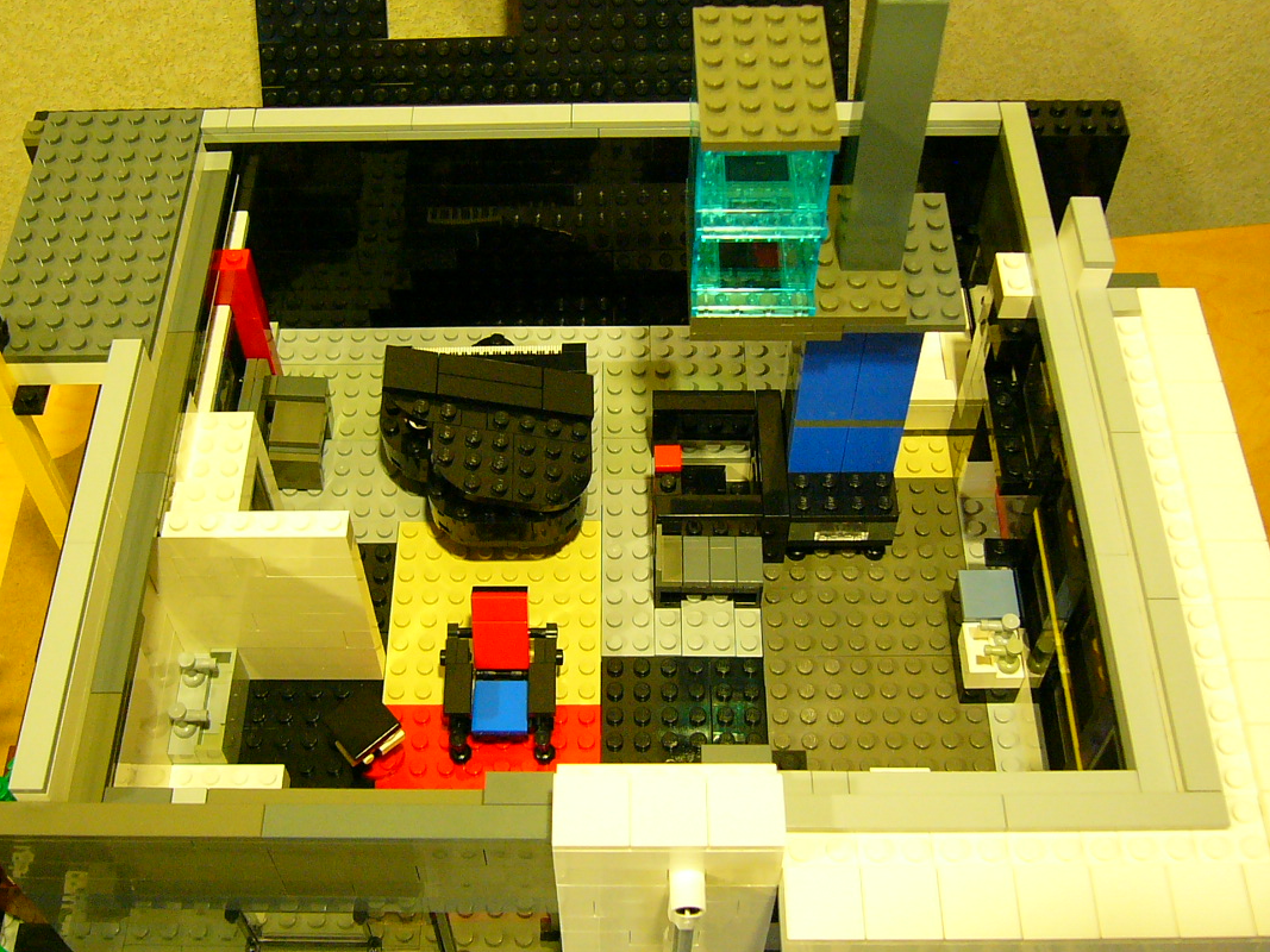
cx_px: 603
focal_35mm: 42
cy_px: 459
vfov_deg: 34.3
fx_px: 1541
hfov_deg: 44.8
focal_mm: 5.8
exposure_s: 1/8
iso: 200
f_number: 2.8
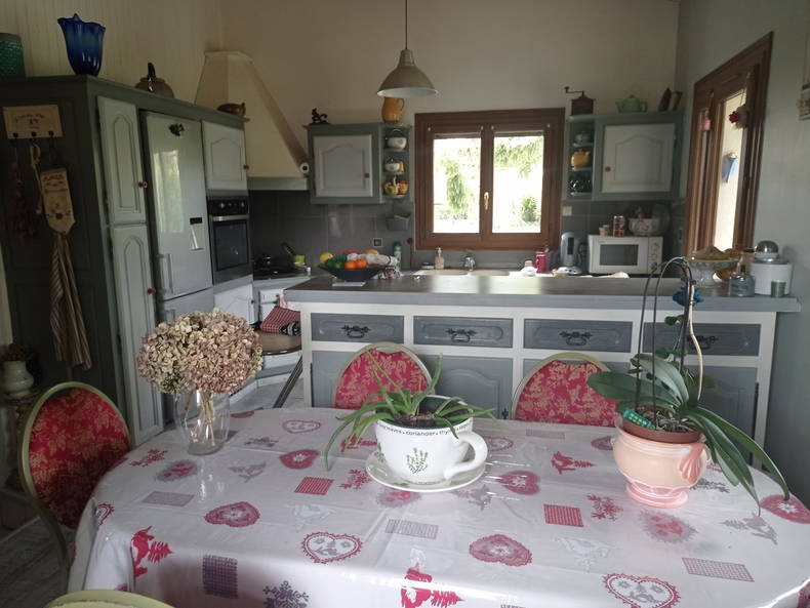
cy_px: 304
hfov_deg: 63.4
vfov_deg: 49.8
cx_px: 405
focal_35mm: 28
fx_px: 655
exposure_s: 1/50
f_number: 1.79
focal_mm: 4.7
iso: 233
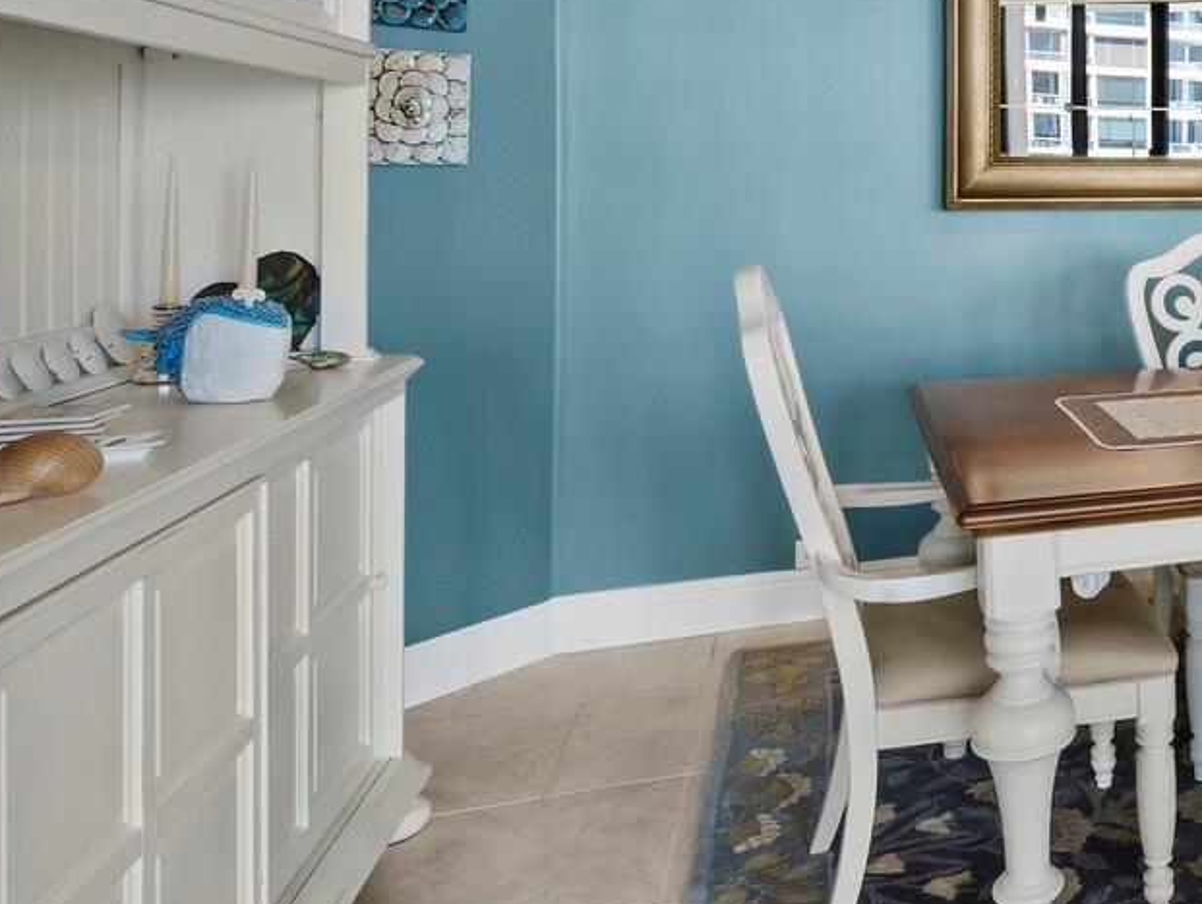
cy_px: 157
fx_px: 1251
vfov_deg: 38.0
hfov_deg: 40.1
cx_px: 1363
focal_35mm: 36
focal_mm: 7
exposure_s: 1/1.25
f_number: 11
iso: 320
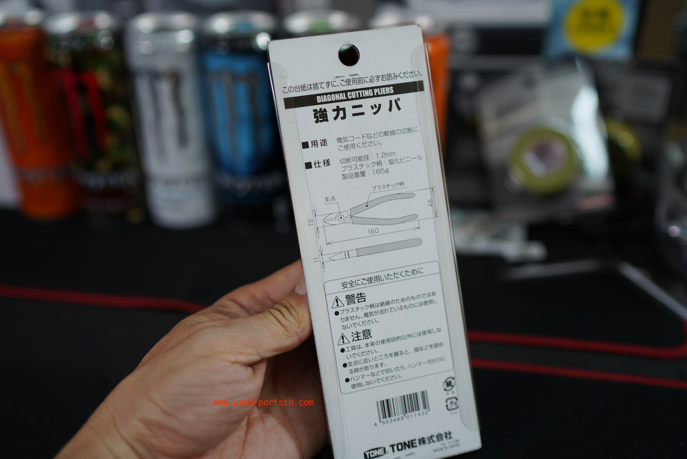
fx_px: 668
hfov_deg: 54.4
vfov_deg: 37.9
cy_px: 230
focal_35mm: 35
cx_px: 344
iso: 100
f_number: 2
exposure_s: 1/50
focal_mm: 35
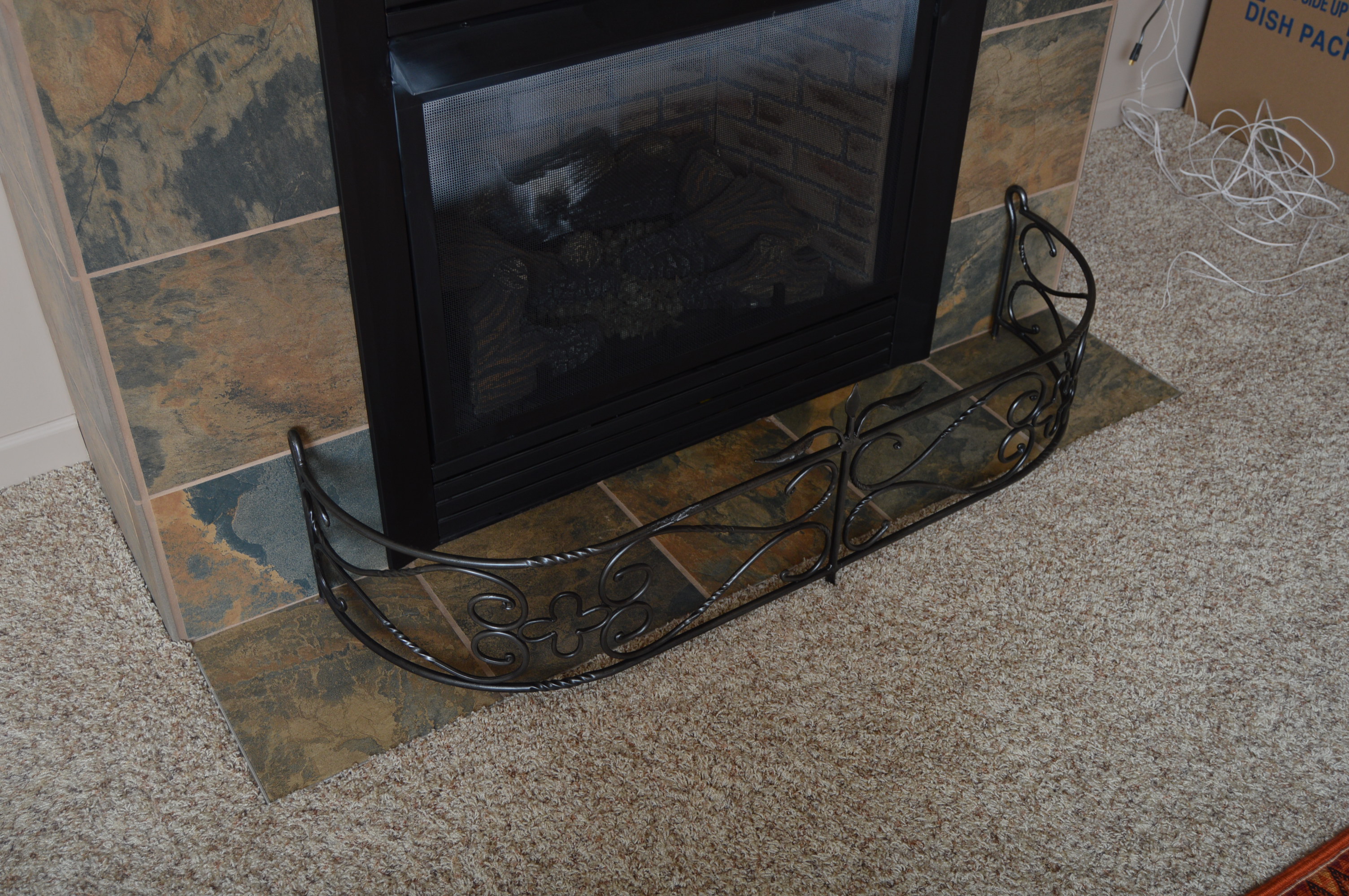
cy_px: 448
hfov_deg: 53.2
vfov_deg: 36.8
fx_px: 1348
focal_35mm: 36
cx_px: 674
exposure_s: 1/200
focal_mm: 24
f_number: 3.8
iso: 200
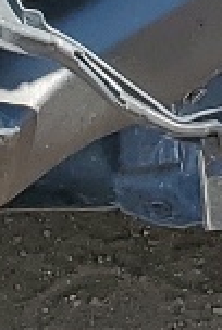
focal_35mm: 284
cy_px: -497
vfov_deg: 6.8
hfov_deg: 4.8
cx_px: 431
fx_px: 2615
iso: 50
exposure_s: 1/1250
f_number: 1.5
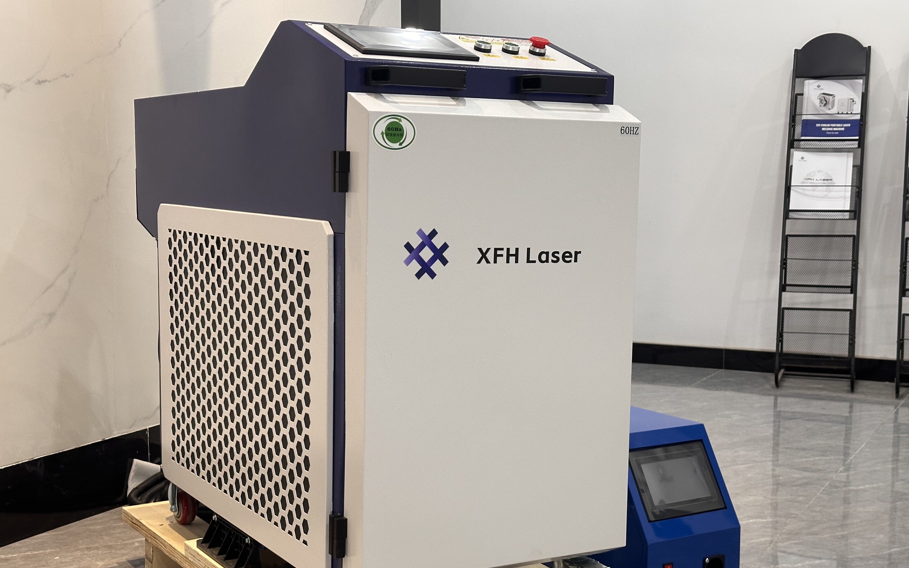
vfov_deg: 25.3
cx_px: 455
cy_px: 334
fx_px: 1263
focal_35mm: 51
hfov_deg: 39.6
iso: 160
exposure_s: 1/50
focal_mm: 6.86
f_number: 1.78
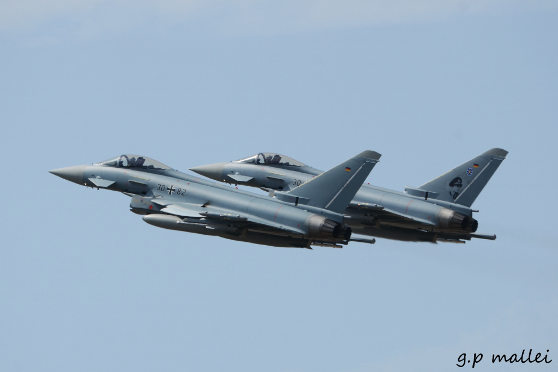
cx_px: 279
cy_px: 186
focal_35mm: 495
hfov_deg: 4.2
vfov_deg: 2.8
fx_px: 7673
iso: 200
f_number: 7.1
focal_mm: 330
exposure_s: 1/1250
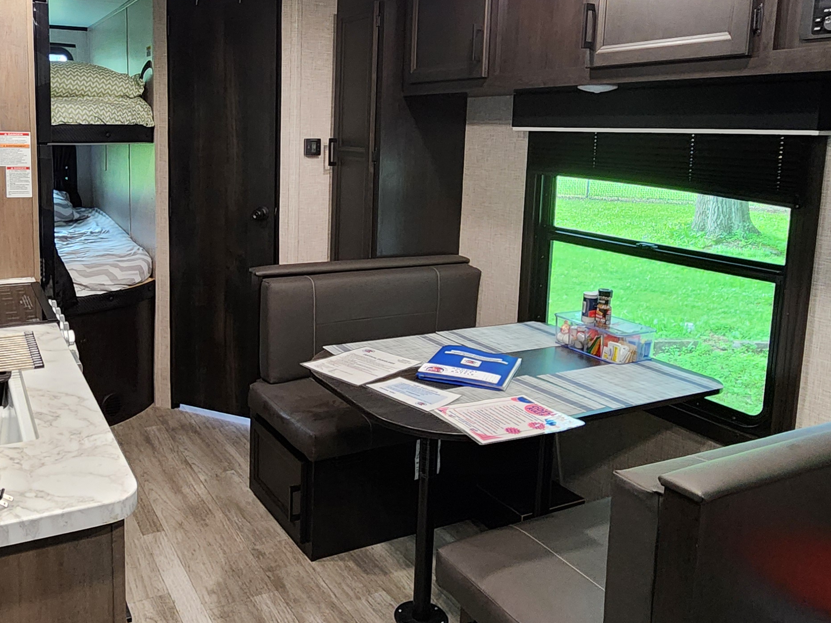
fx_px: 672
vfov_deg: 49.3
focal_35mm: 28
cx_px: 307
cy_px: 237
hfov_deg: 62.5
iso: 400
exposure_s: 1/30
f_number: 2.2
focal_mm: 2.2
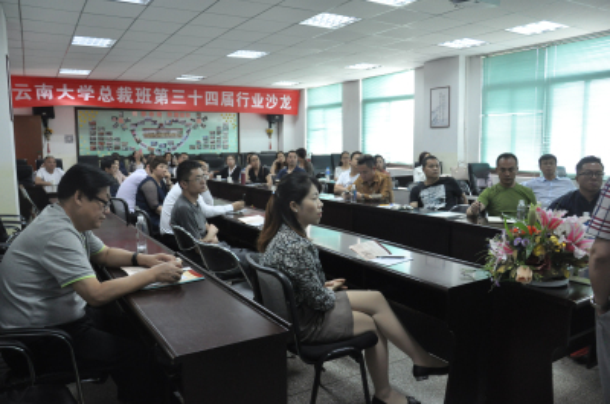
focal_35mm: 52
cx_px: 305
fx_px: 888
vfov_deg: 25.6
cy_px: 202
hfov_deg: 37.9
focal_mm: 35
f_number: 4.5
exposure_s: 1/40
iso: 800
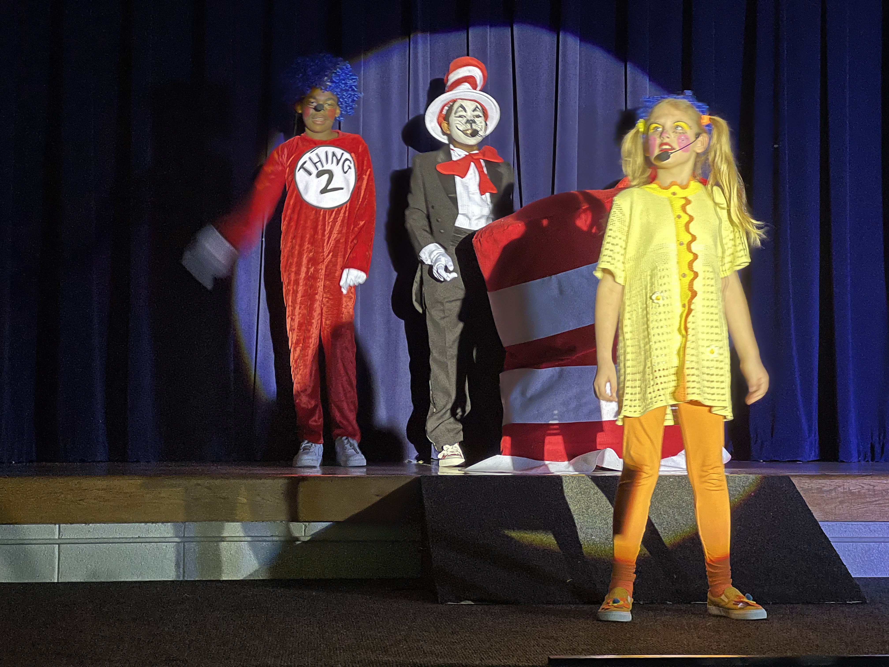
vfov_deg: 19.1
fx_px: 1977
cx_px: 444
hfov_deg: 25.3
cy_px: 334
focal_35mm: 77
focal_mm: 9
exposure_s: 1/15
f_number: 2.8
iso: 400
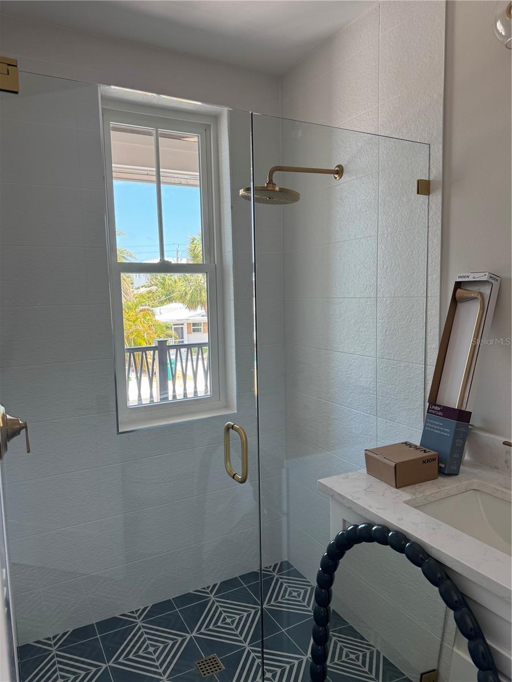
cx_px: 256
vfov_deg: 71.6
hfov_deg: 56.8
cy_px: 341
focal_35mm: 24
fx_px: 473
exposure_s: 1/165
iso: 100
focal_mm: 6.76
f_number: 1.78
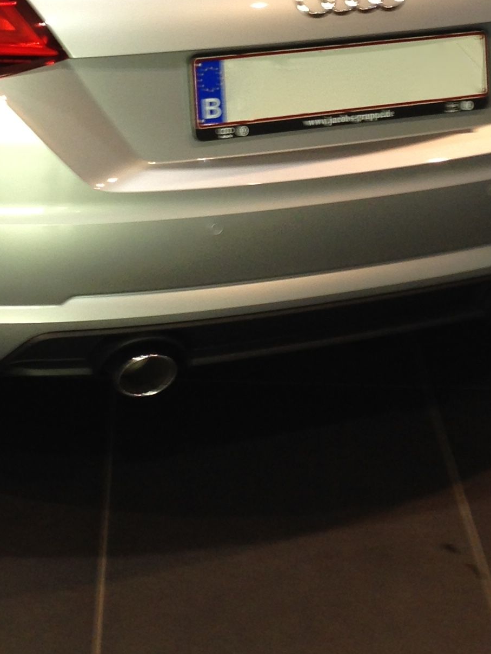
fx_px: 1683
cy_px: 62
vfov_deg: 21.5
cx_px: 139
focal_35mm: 89
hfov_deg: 16.5
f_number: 2.4
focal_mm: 4.12
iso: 80
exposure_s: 1/20
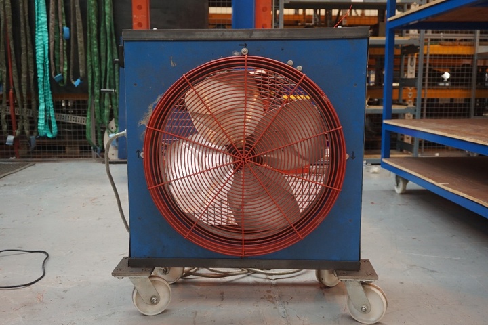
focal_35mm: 38
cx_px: 244
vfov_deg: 35.5
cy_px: 162
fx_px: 508
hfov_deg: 51.3
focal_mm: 25
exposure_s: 1/160
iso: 800
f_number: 4.5
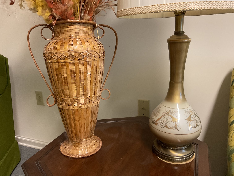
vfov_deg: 48.2
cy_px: 88
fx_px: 196
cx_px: 117
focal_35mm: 29
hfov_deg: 61.7
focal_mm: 3
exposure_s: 1/40
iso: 200
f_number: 1.8
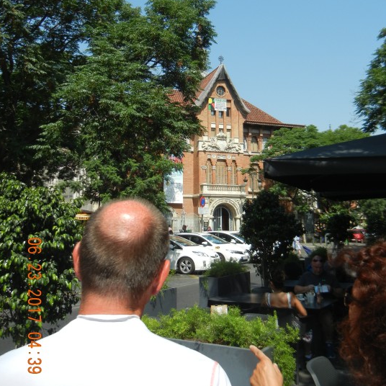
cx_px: 199
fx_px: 479
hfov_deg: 43.9
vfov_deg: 43.3
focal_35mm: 38
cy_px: 131
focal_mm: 5.4
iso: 160
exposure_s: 1/372
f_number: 7
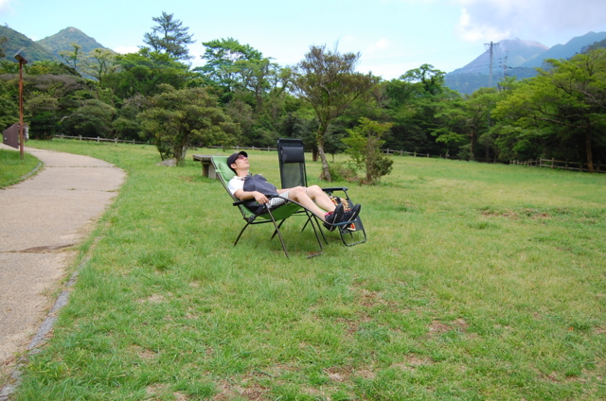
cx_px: 303
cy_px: 200
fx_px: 580
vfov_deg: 38.2
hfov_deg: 55.2
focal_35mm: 34
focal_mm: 23
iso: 200
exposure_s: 1/400
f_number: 4.5
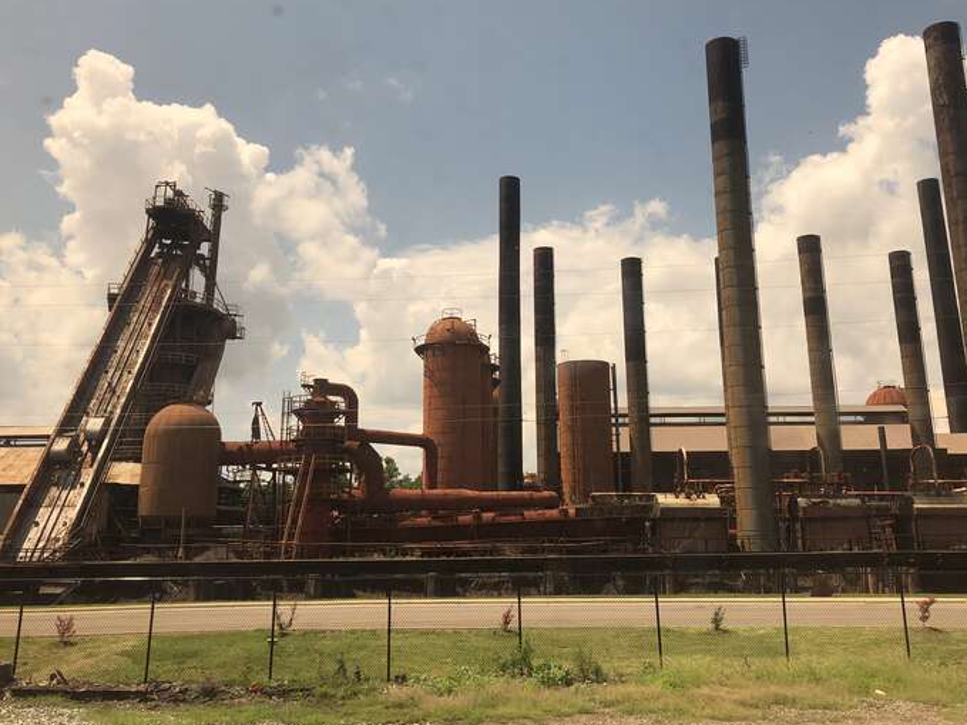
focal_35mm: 33
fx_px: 922
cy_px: 306
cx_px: 524
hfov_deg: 55.3
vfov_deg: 42.8
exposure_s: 1/800
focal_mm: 3.99
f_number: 1.8
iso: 20
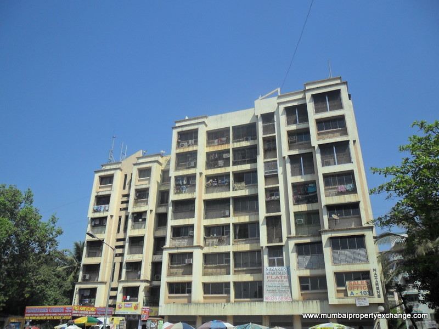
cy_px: 164
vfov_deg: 51.4
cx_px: 220
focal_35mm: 27
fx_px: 342
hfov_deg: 65.3
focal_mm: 4.9
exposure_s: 1/180
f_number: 8.9
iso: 100
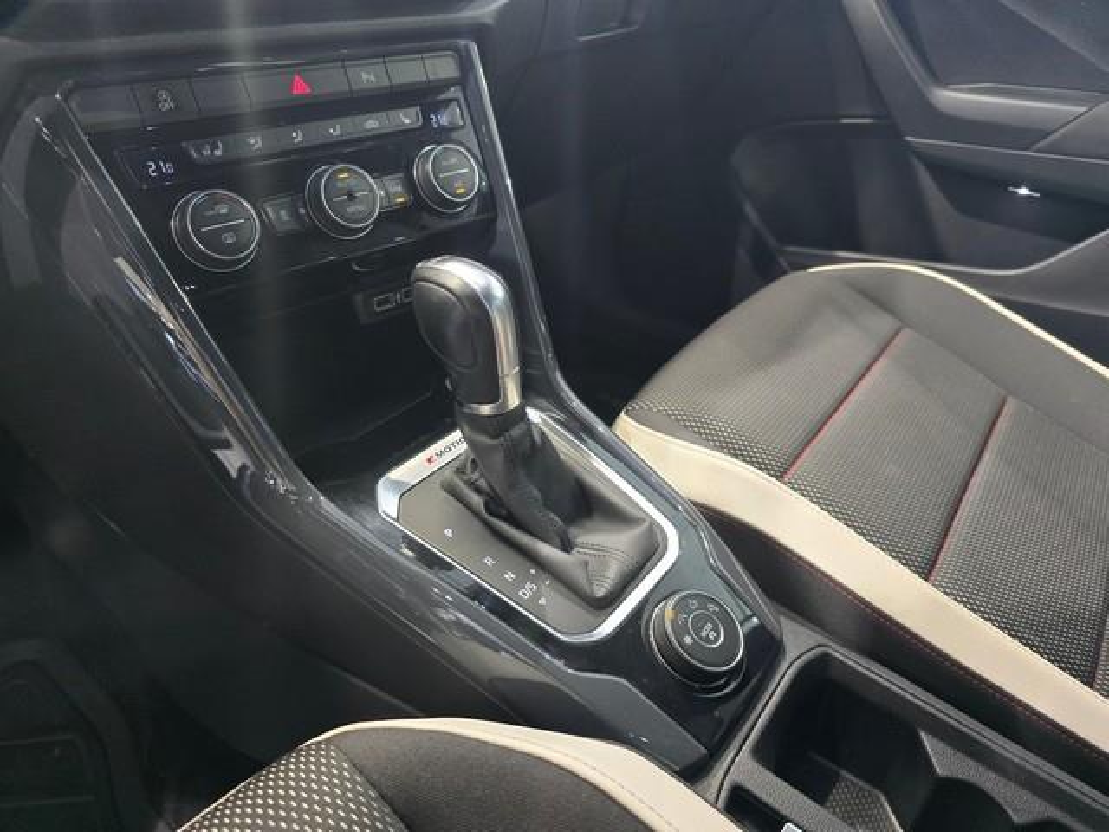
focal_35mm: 23
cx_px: 554
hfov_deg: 73.9
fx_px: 737
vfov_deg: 58.9
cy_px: 416
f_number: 1.7
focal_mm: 6.3
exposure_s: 1/100
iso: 800
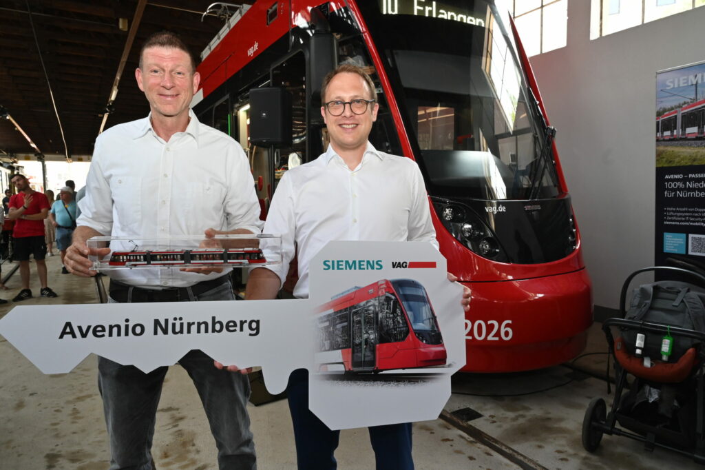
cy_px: 235
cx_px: 352
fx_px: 470
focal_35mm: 24
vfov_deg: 53.1
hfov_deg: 73.8
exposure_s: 1/125
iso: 1250
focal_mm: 24
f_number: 8
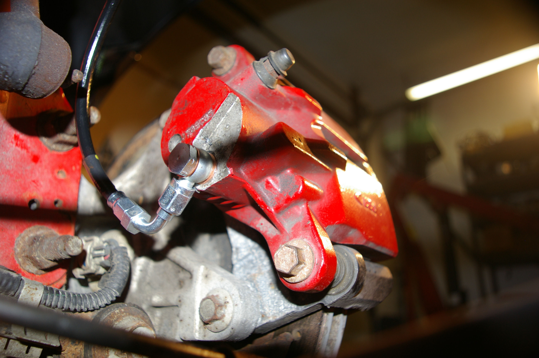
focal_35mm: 27
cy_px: 179
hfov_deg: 67.4
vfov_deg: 47.8
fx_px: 404
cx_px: 270
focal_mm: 18
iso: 200
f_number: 3.5
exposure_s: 1/30
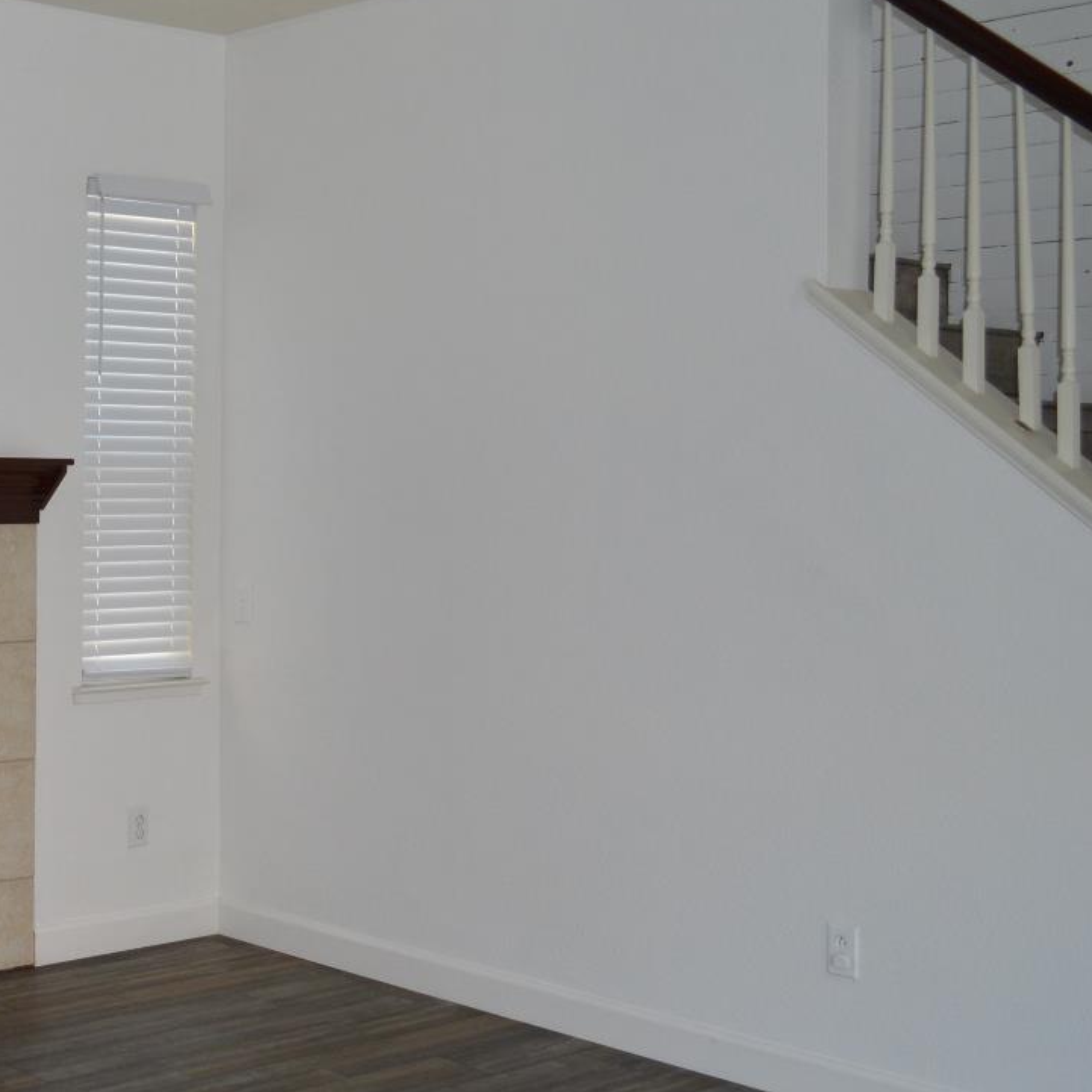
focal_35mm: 53
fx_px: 1892
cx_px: -11
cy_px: 467
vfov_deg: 32.2
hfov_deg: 29.9
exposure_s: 1/60
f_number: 4
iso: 400
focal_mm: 20
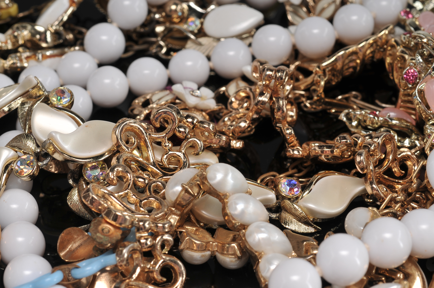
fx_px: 1084
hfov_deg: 22.6
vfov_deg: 15.2
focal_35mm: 90
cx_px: 217
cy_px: 144
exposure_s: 1/200
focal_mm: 60
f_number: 14
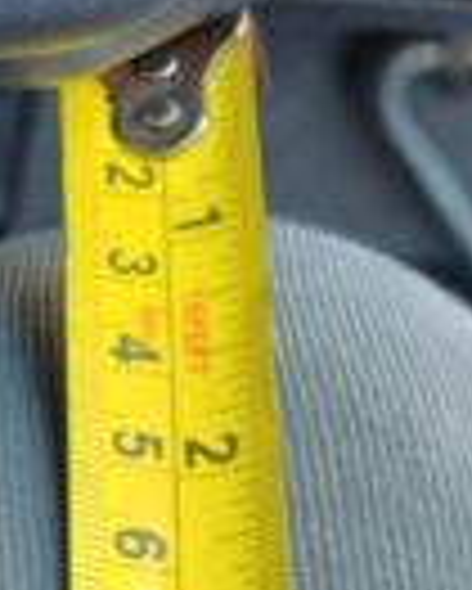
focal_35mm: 175
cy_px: 86
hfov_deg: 8.7
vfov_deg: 11.0
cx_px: -157
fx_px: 3052
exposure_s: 1/60
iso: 262
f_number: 1.9
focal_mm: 5.6
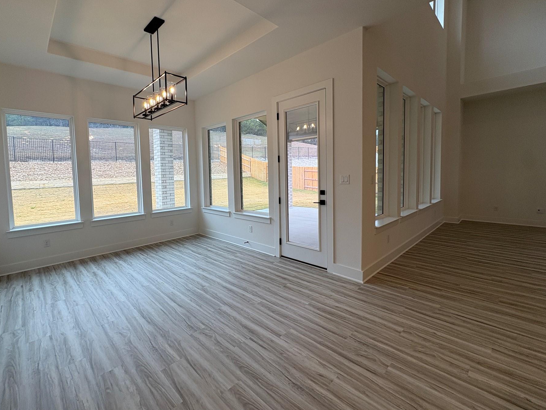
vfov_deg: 78.0
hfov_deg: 94.1
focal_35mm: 16
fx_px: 252
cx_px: 240
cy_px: 189
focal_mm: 2.22
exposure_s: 1/120
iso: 50
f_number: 2.2
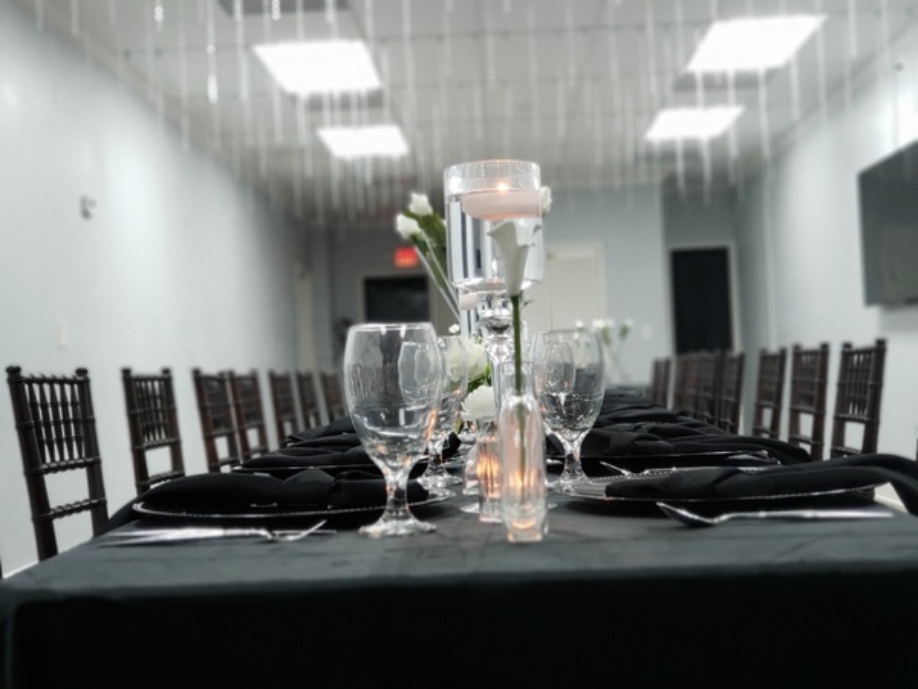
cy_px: 344
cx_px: 459
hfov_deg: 36.8
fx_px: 1379
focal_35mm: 52
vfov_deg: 28.0
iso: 125
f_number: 2.4
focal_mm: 6
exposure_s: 1/30
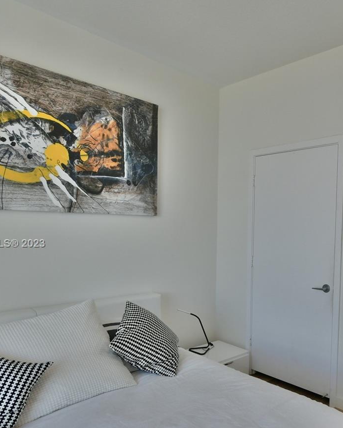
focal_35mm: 26
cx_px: 283
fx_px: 330
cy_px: 244
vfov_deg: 65.7
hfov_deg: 51.0
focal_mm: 10
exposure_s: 1/160
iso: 500
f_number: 6.3
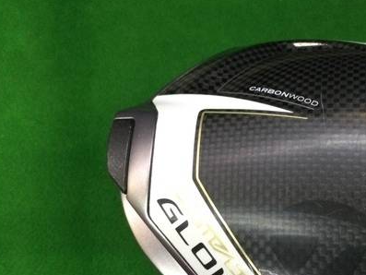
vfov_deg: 28.6
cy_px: 215
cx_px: 283
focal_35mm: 50
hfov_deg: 37.1
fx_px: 529
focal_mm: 3.3
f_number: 2.4
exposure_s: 1/30
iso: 80
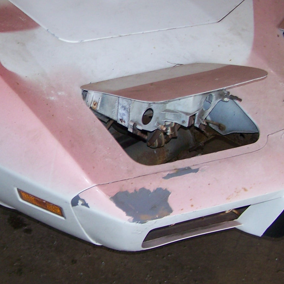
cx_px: 55
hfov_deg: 21.9
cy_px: 114
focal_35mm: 78
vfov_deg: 22.2
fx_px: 724
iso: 80
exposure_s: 1/60
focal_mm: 6.3
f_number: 2.8
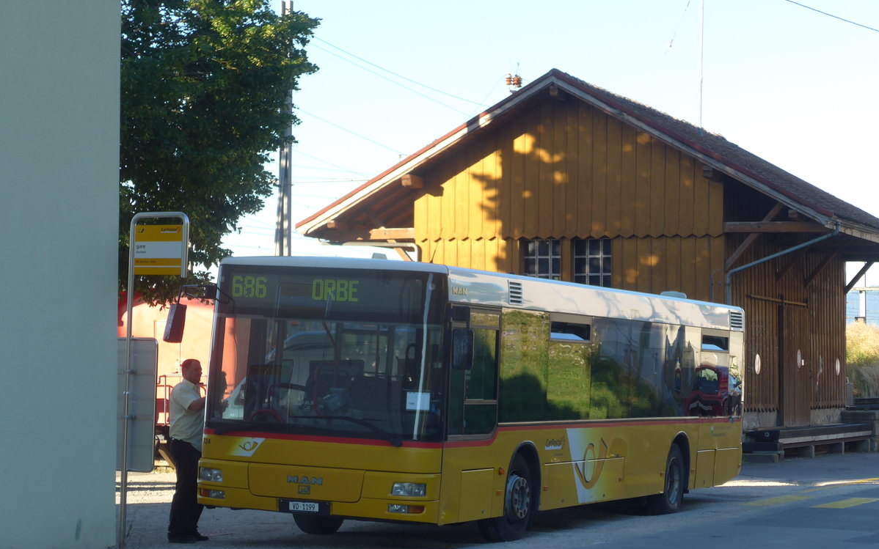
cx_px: 440
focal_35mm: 103
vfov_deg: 12.7
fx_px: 2468
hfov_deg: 20.2
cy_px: 300
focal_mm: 19.2
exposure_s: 1/125
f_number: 4.7
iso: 80
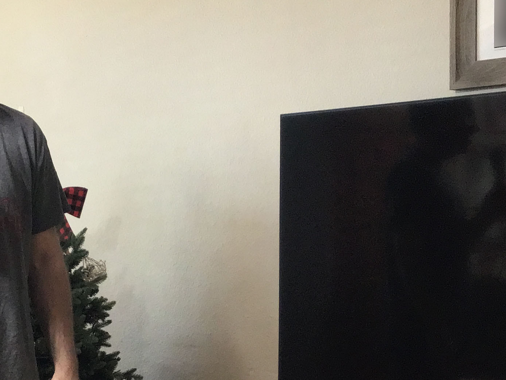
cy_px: 306
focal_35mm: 73
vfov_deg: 19.9
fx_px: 1067
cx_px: 172
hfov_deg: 26.5
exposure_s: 1/30
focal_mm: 3.3
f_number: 2.4
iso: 100
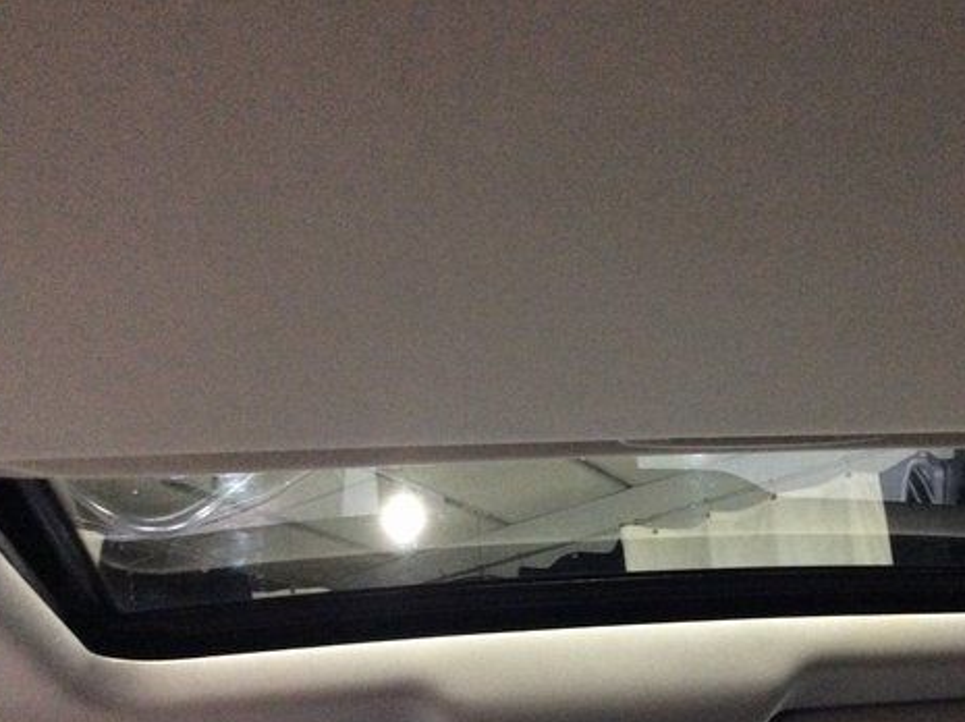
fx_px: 1226
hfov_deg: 42.7
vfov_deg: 32.7
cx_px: 602
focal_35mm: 44
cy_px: 459
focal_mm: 3.3
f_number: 2.4
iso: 400
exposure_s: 1/15
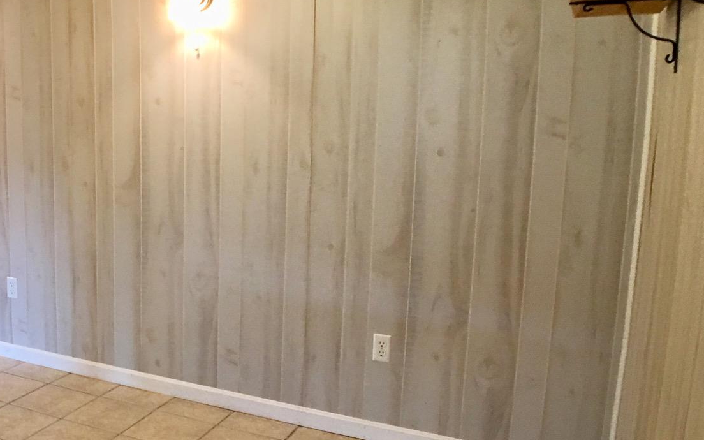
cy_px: 226
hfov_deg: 34.1
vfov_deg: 22.7
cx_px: 96
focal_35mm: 57
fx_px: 1094
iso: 50
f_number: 2.2
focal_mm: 4.15
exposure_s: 1/15
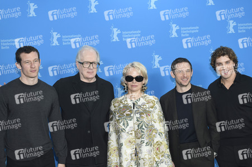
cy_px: 84
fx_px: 490
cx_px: 126
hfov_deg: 28.9
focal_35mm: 70
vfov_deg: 19.4
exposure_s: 1/320
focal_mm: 70
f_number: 4
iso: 800
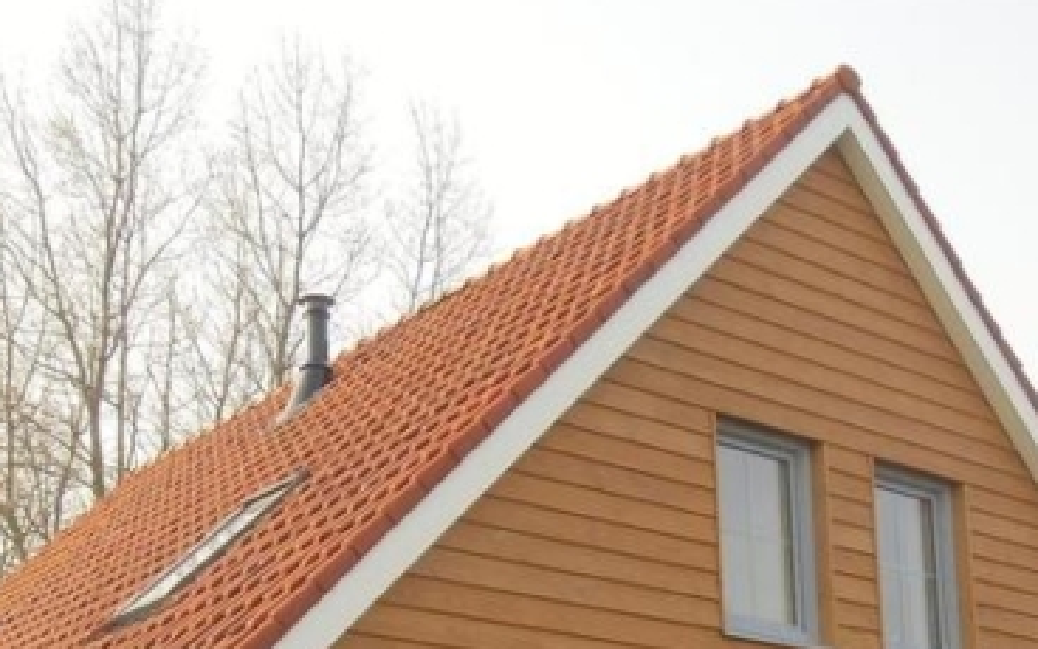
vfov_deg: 20.2
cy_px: 732
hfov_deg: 33.5
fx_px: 1726
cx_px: 520
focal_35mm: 61
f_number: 3.5
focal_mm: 5.36
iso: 64
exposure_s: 1/200
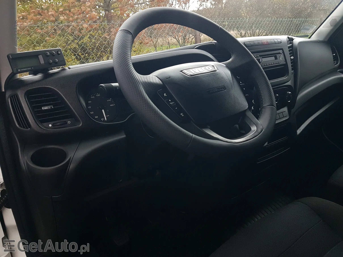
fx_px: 258
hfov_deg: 67.3
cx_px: 172
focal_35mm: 26
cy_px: 128
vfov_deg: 53.1
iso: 250
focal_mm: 4.2
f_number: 1.7
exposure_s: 1/25
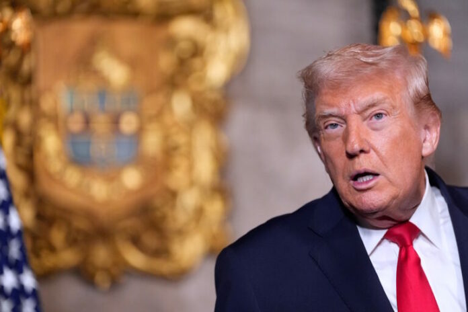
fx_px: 2171
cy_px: 156
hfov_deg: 12.3
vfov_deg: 8.2
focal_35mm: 167
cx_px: 234
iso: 4000
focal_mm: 167
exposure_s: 1/500
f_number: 2.8
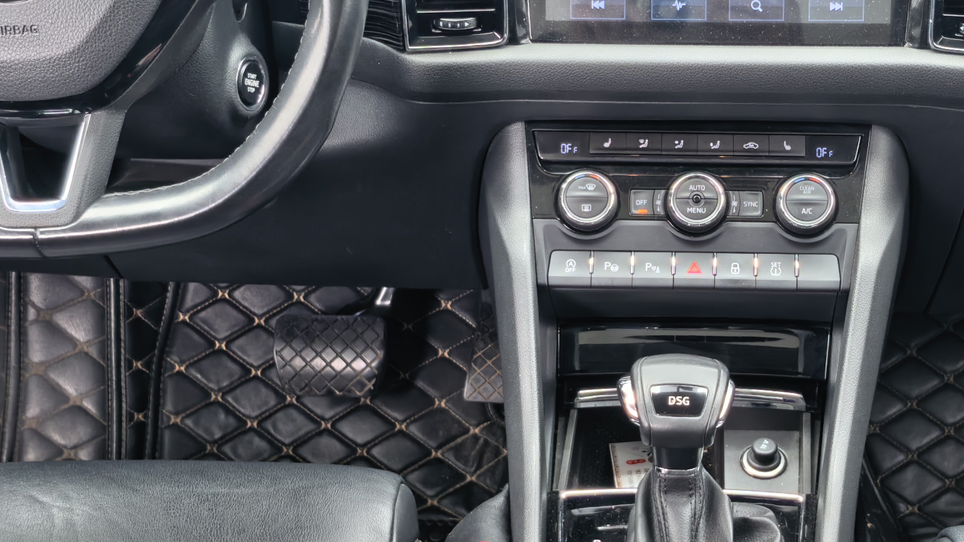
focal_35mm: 70
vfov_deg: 17.2
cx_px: 683
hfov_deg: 29.8
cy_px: 372
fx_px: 1789
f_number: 1.4
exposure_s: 1/100
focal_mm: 5.75
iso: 64
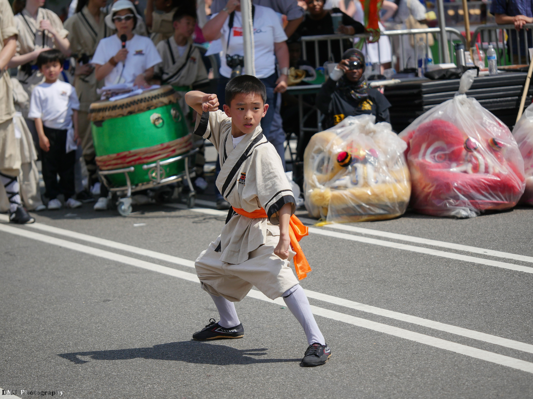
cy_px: 200
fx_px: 2217
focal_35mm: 144
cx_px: 266
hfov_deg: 13.7
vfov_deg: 10.3
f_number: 2.8
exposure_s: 1/2500
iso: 200
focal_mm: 72
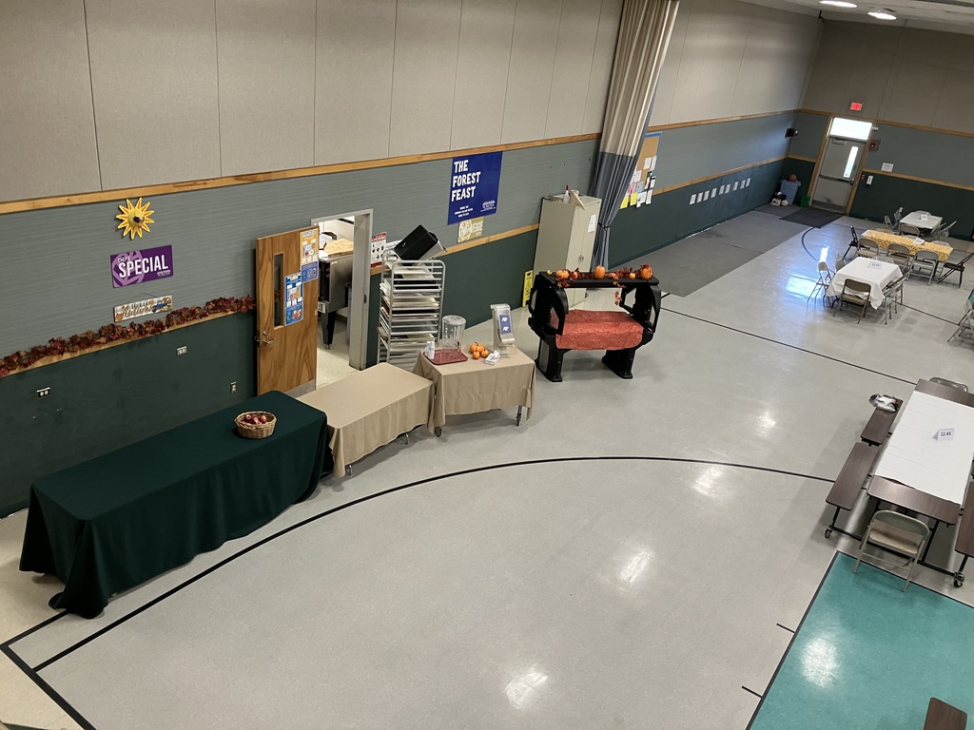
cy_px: 365
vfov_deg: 49.7
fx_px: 788
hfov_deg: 63.4
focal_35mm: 28
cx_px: 487
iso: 125
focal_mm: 3.99
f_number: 1.8
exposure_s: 1/60
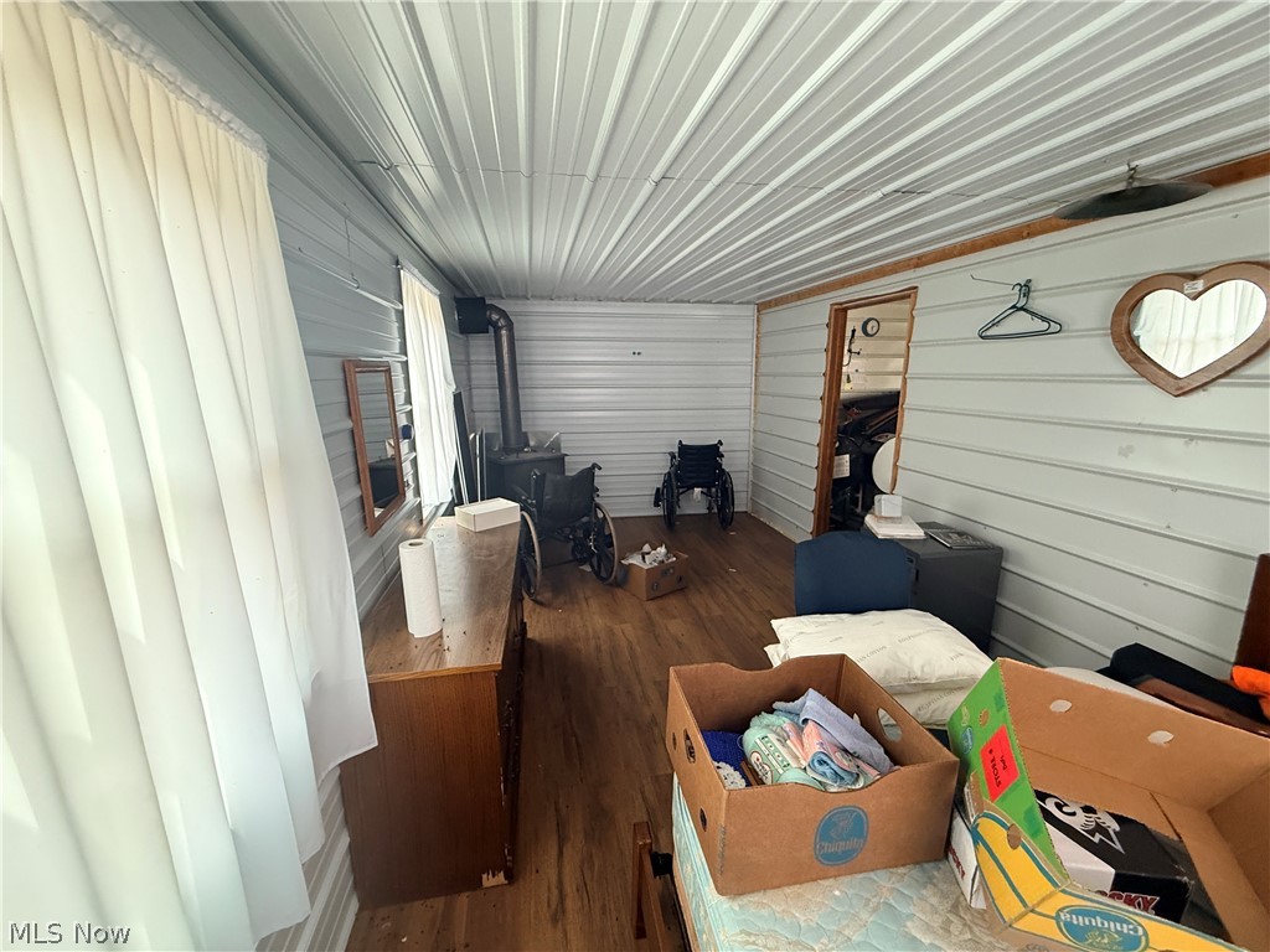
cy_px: 476
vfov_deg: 85.7
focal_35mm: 14
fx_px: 514
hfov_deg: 102.1
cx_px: 635
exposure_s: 1/73
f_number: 2.2
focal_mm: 2.22
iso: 320
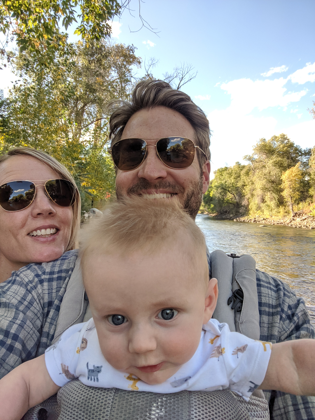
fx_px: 303
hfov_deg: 54.9
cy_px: 210
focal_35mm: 25
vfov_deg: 69.4
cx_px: 158
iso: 57
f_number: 2.4
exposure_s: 1/411
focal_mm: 3.38
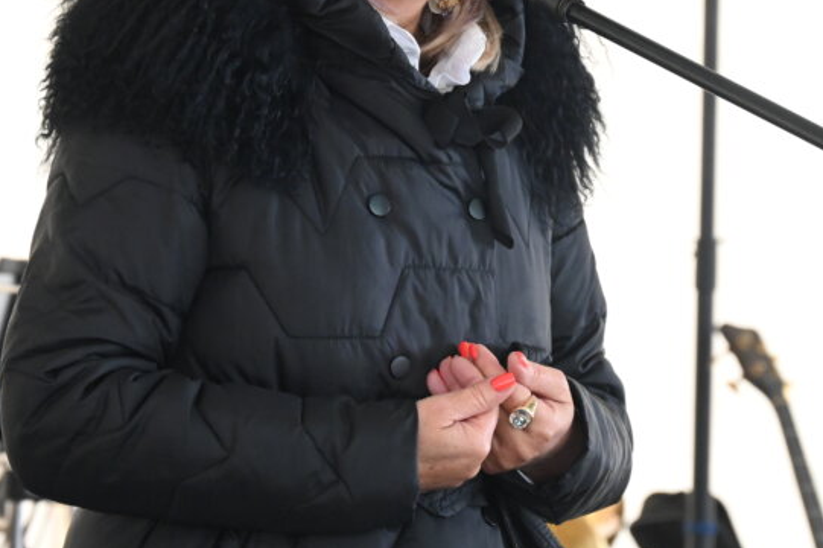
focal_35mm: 191
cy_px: 161
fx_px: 4364
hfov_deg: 10.8
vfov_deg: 7.2
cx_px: 376
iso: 5600
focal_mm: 101
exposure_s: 1/125
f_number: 6.3
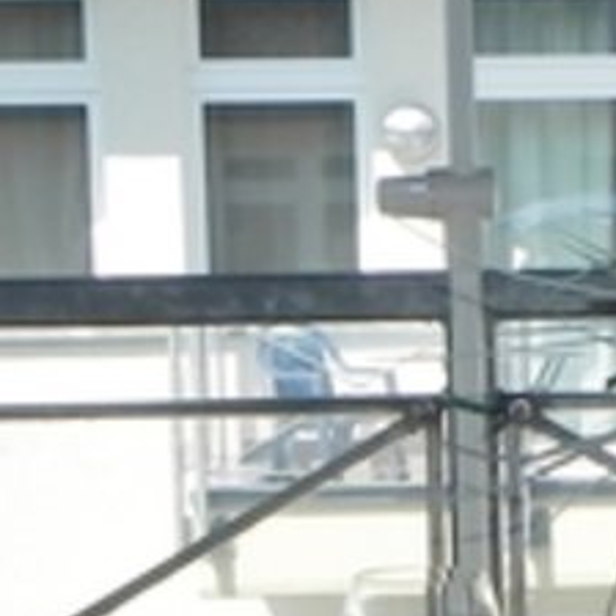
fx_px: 2476
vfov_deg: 14.1
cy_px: 517
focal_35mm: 123
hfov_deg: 13.7
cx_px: 762
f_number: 7.1
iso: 160
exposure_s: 1/310
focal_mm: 4.6
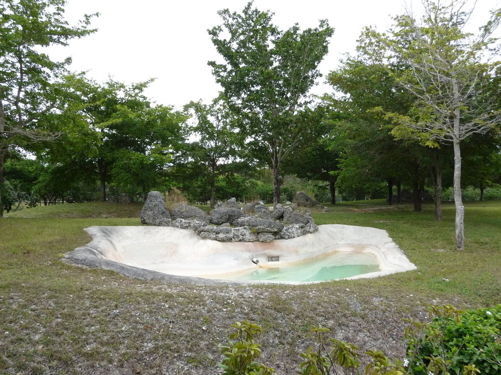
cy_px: 188
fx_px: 492
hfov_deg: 54.0
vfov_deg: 41.8
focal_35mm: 34
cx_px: 250
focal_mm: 5.6
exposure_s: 1/500
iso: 320
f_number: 3.6
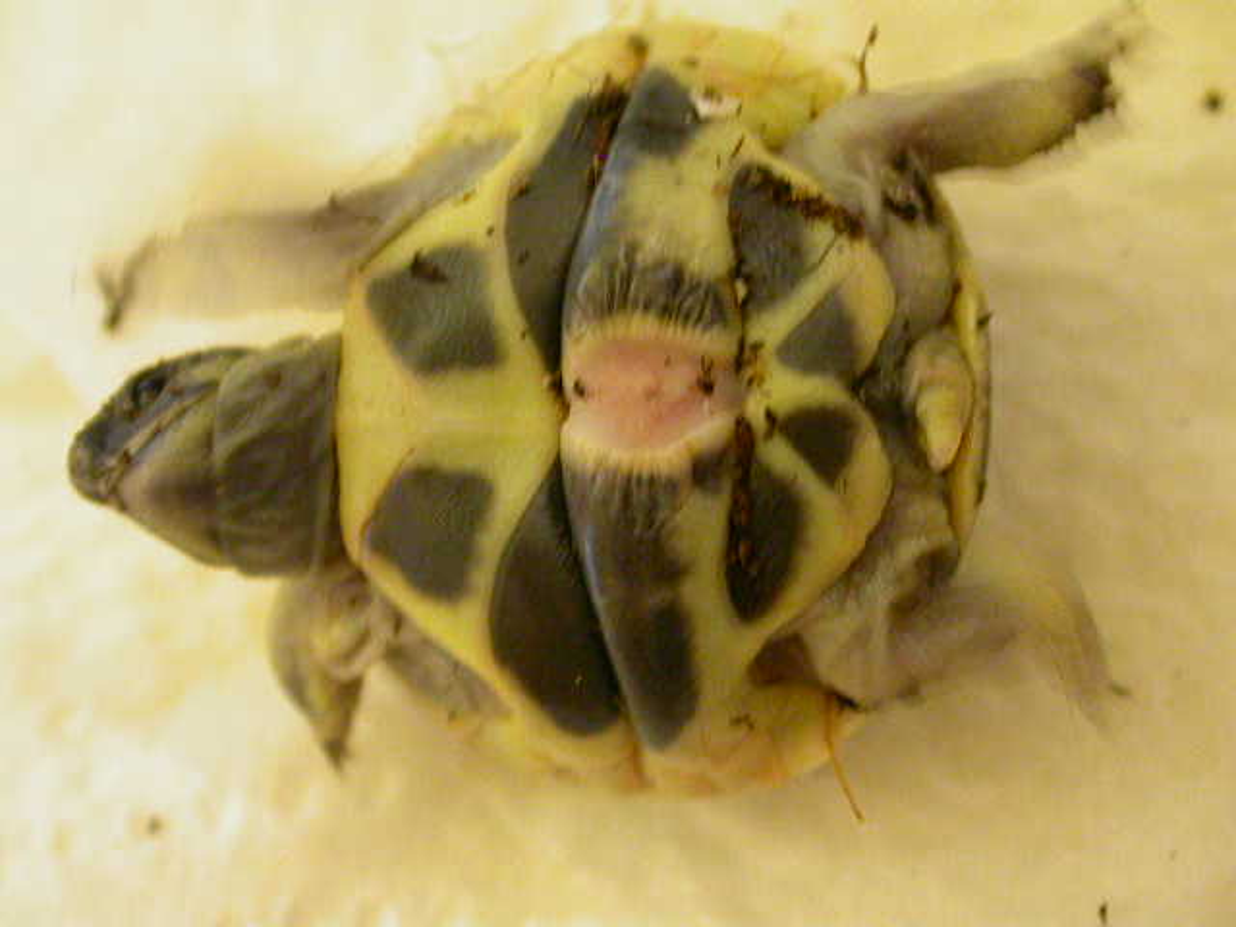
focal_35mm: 78
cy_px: 464
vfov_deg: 18.9
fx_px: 2785
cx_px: 618
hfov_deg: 25.0
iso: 400
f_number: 3.5
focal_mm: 16.2
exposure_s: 1/4
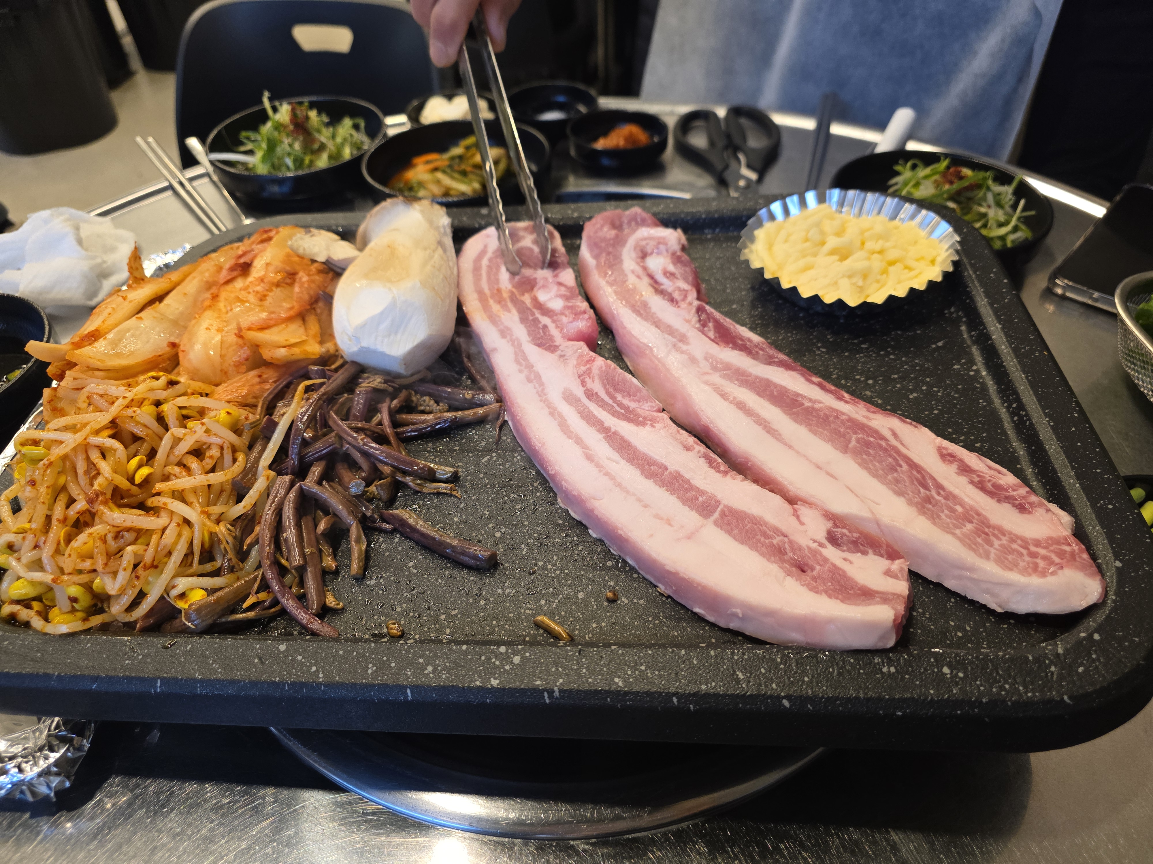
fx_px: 766
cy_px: 432
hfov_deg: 73.9
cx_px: 576
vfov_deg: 58.9
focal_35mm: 23
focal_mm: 6.3
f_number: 1.7
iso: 320
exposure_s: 1/120
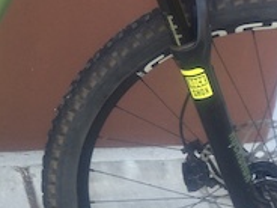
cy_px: 41
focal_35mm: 126
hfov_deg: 15.0
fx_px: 1008
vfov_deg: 11.7
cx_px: -74
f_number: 2.2
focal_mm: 4.15
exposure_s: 1/60
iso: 32
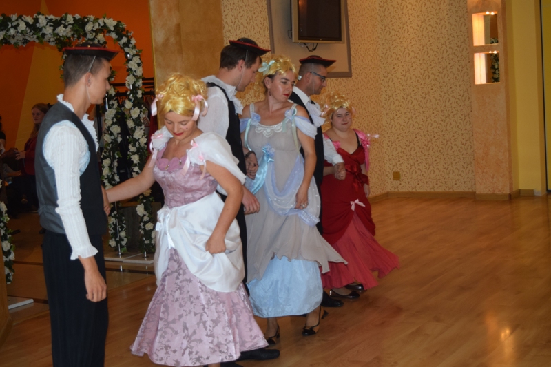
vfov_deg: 25.7
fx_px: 803
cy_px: 184
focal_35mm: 52
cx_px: 276
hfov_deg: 37.9
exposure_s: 1/80
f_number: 4.5
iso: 800
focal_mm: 35
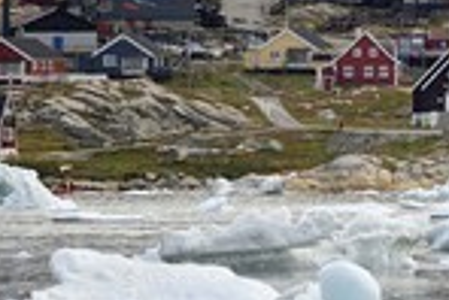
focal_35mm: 793
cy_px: 124
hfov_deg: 2.6
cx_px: 582
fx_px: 9900
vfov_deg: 1.7
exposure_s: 1/800
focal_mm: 280
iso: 400
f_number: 9
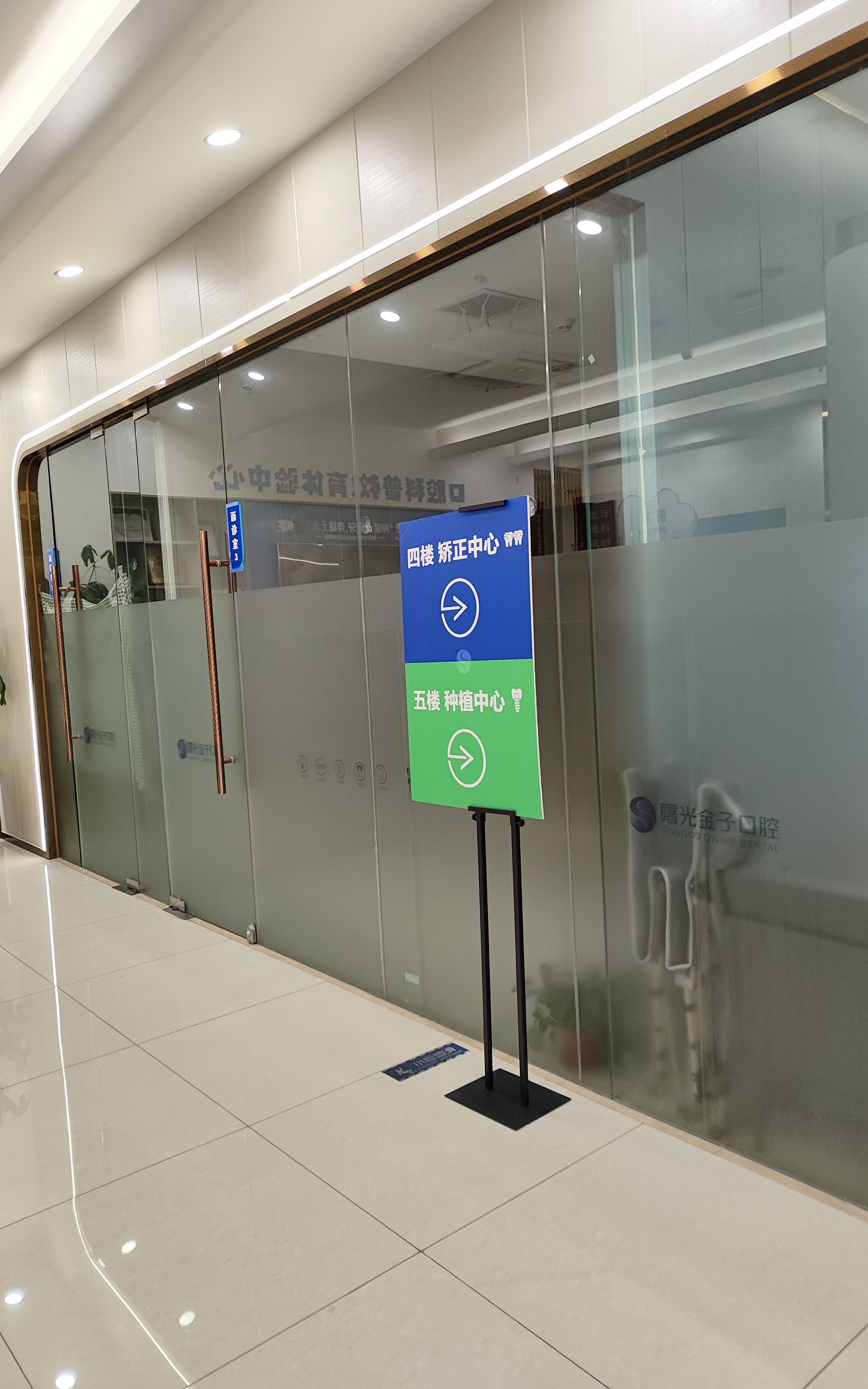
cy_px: 685
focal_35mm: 26
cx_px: 435
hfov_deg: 47.6
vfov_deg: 70.4
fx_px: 984
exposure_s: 1/100
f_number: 1.65
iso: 164
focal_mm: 5.26
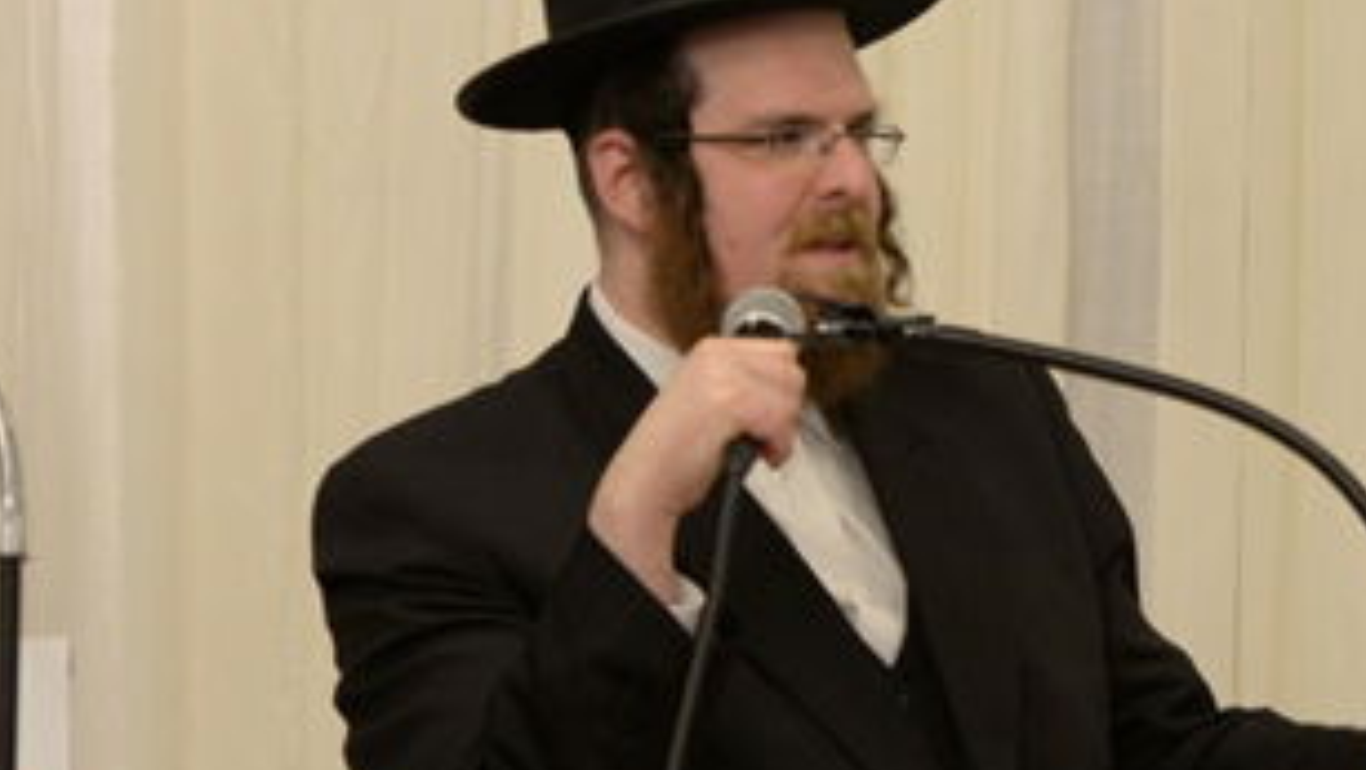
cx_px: 979
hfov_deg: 5.1
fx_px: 15183
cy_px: 434
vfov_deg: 2.9
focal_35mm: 419
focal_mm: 120
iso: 1000
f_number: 2.8
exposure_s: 1/100
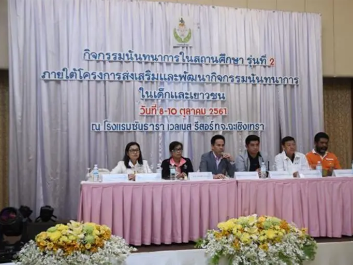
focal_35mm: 44
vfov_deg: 32.9
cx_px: 195
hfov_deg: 42.9
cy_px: 134
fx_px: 449
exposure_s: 1/125
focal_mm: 40
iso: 1600
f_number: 4
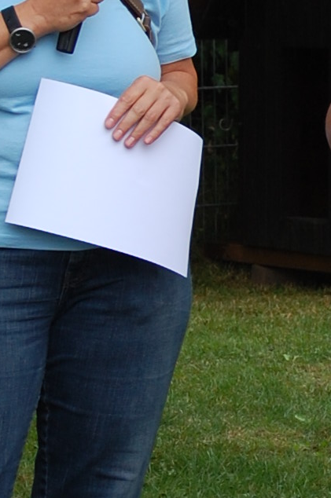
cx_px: 476
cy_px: 276
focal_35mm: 299
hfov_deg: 4.6
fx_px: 4135
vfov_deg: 6.9
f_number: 5.6
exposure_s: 1/125
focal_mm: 42
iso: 200
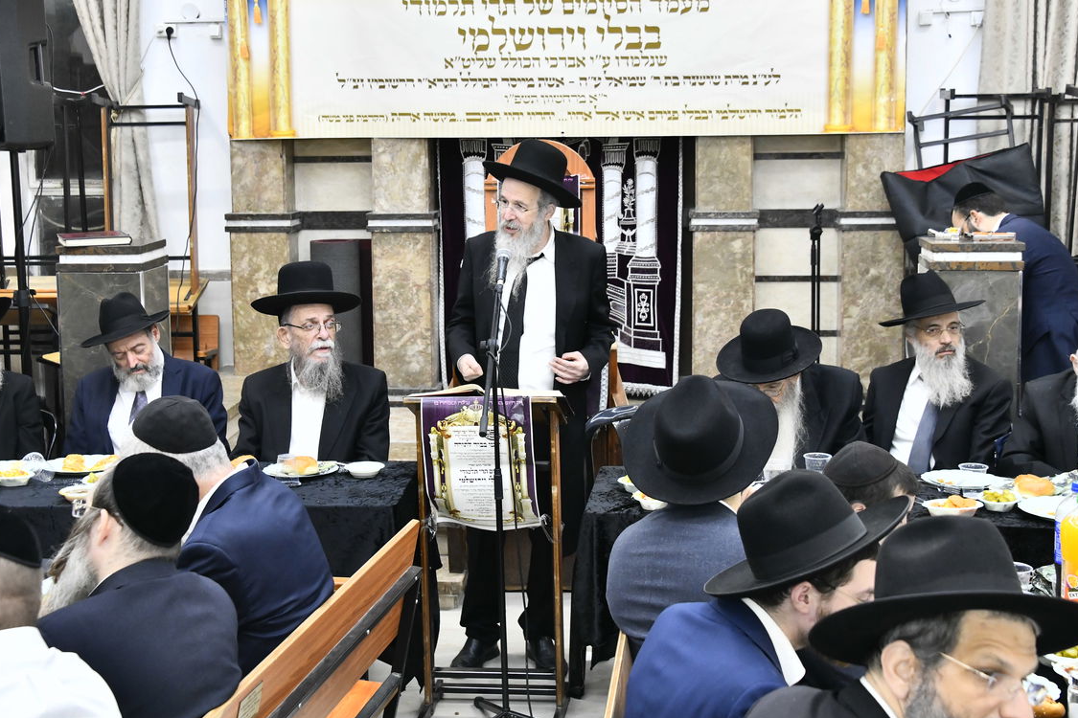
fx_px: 1677
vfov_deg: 24.1
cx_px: 518
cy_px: 286
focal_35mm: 56
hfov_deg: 35.6
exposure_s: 1/125
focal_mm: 45
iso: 1600
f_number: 5.6
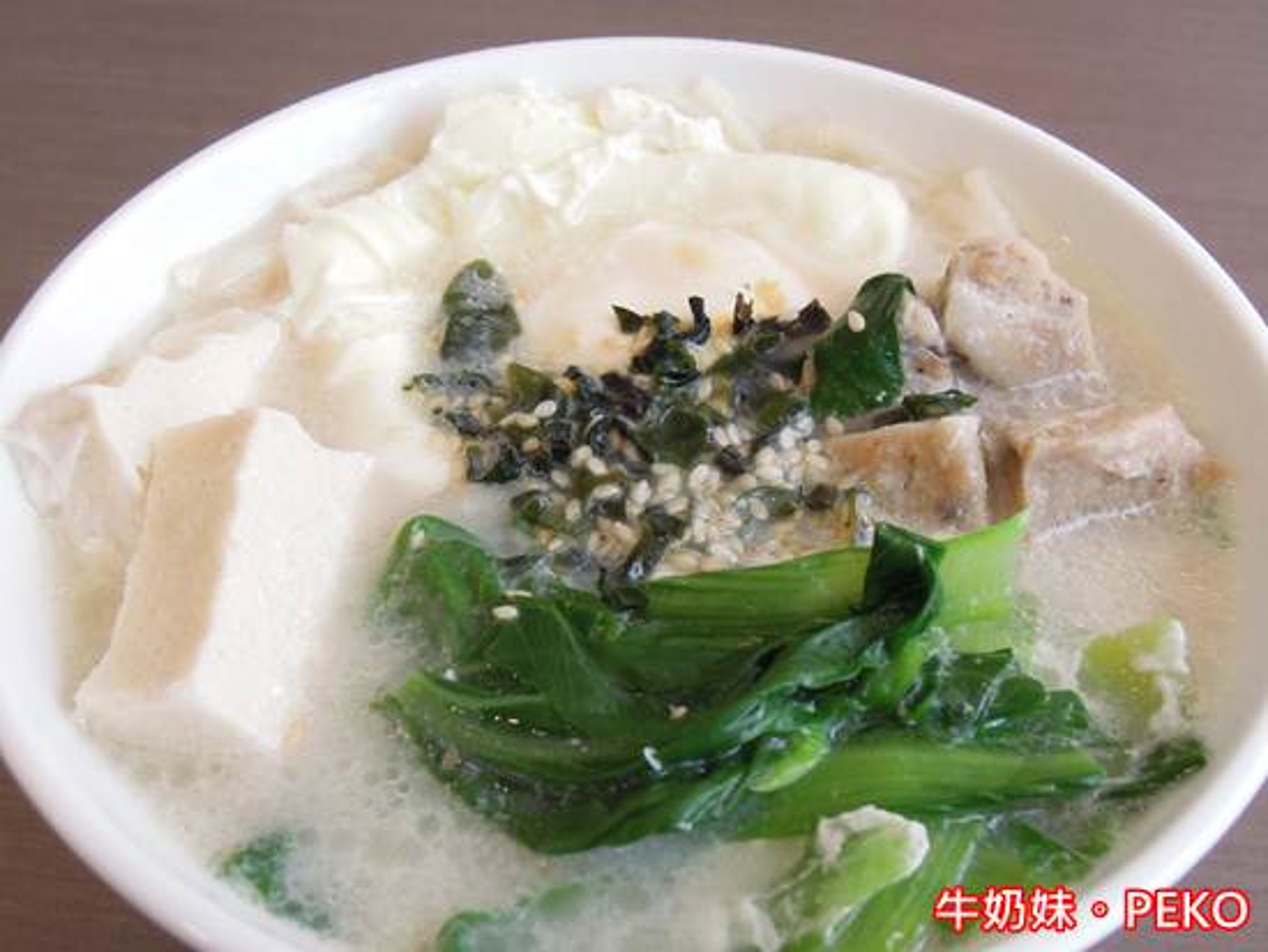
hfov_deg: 52.6
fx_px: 1283
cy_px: 476
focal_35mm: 35
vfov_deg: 40.7
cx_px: 634
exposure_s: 1/50
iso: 360
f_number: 3.2
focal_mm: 6.3
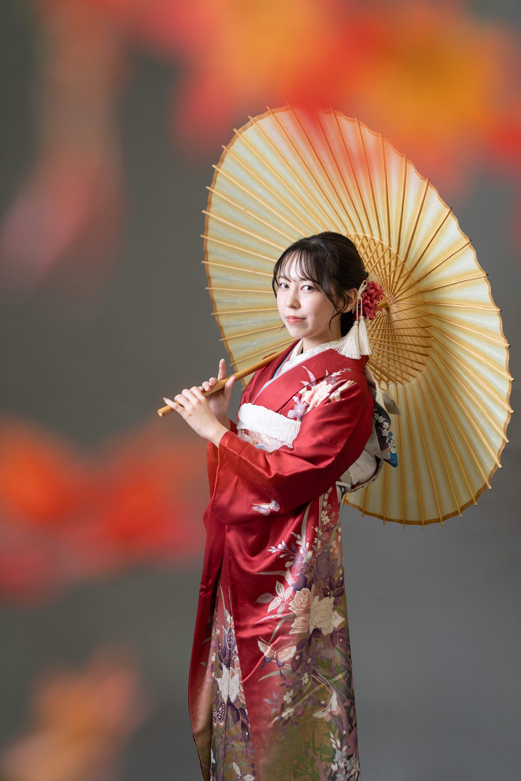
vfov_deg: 38.9
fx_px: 1107
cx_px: 260
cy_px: 390
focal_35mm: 51
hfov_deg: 26.5
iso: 125
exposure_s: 1/125
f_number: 2.8
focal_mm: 51
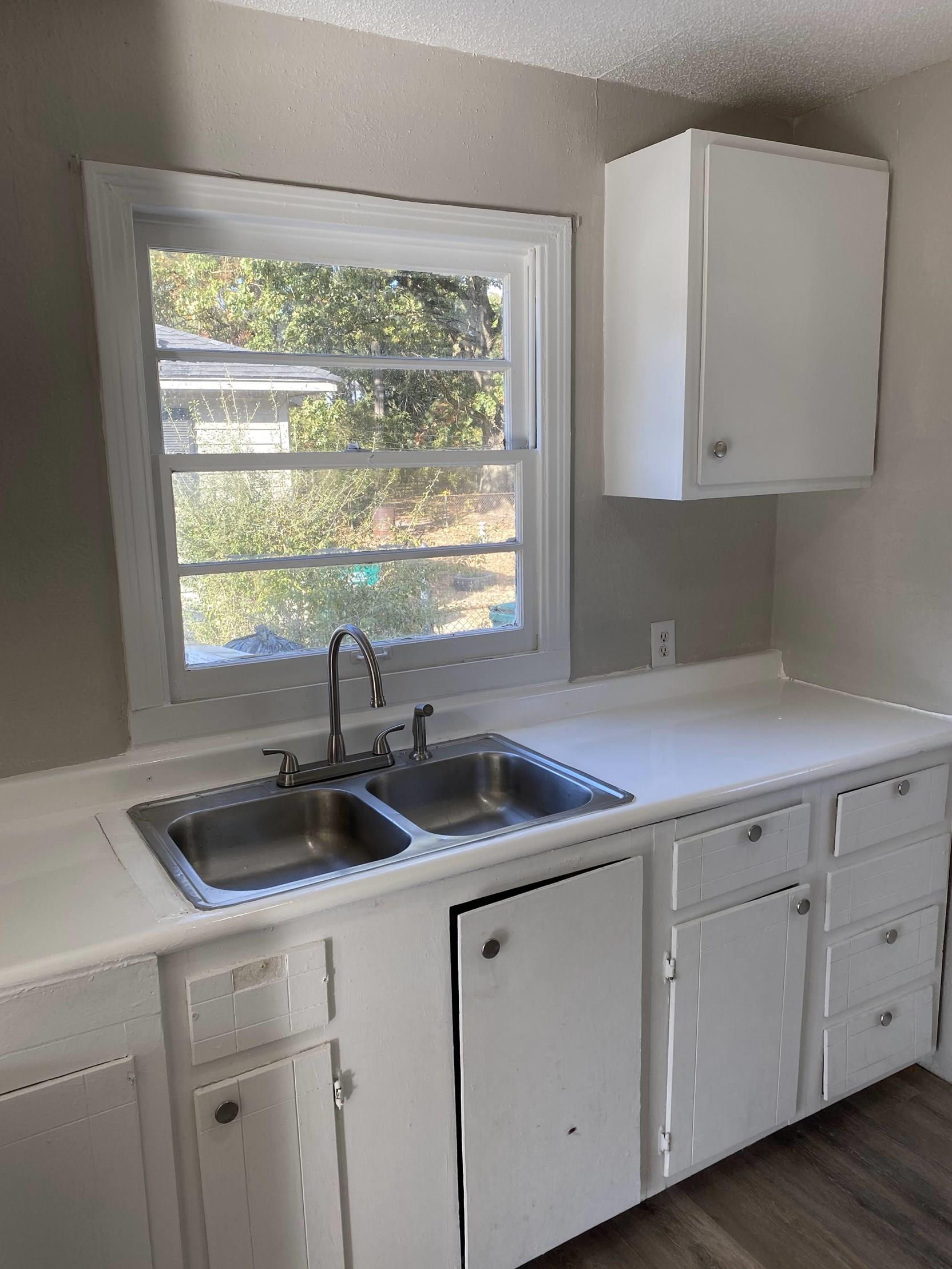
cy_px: 624
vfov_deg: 65.3
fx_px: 990
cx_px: 485
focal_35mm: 27
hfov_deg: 51.3
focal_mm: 4.25
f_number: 1.8
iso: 32
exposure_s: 1/130
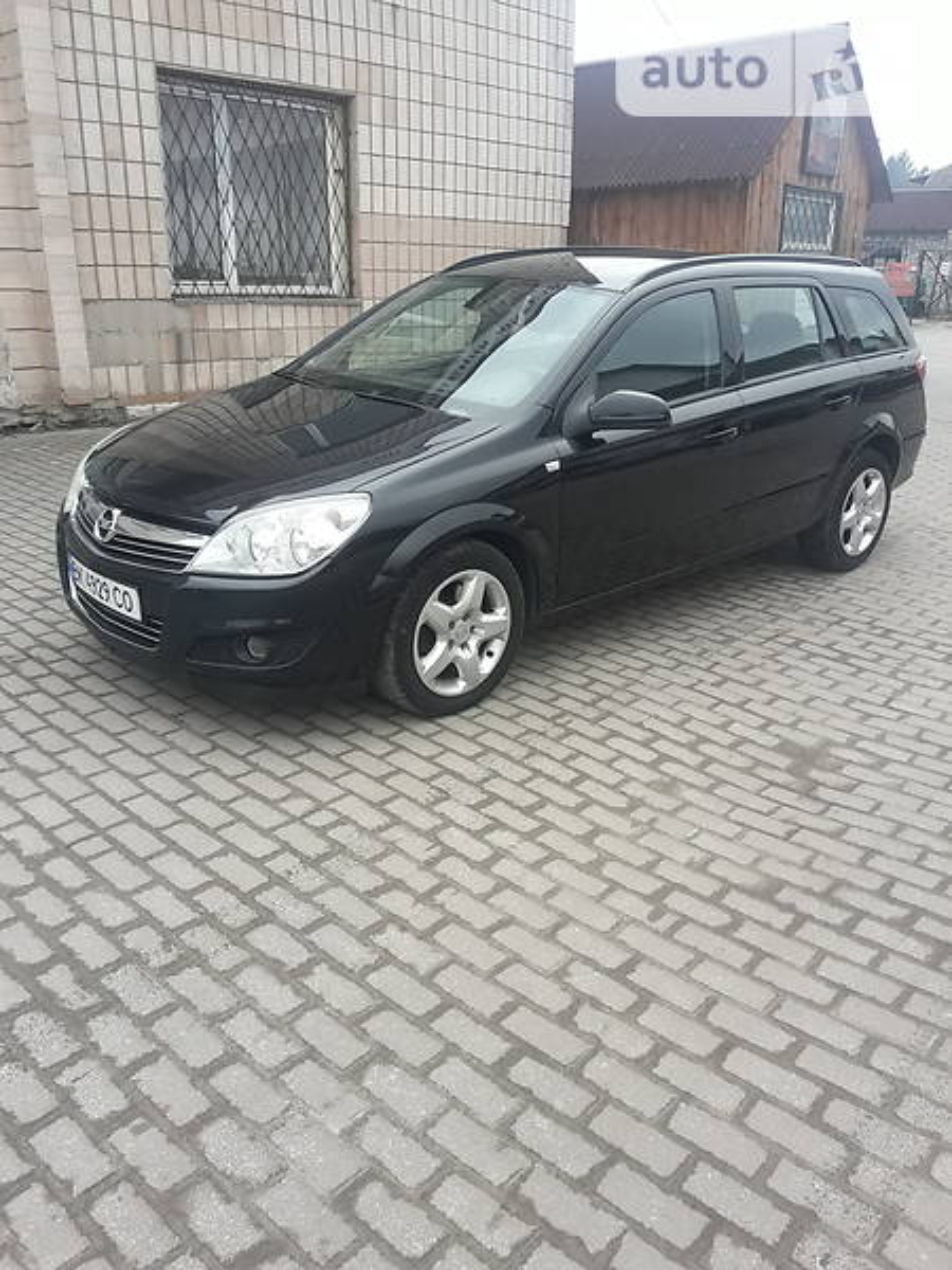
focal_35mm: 28
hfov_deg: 49.7
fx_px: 1027
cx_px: 476
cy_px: 635
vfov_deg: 63.4
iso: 40
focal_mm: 3.7
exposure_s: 1/402
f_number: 1.9
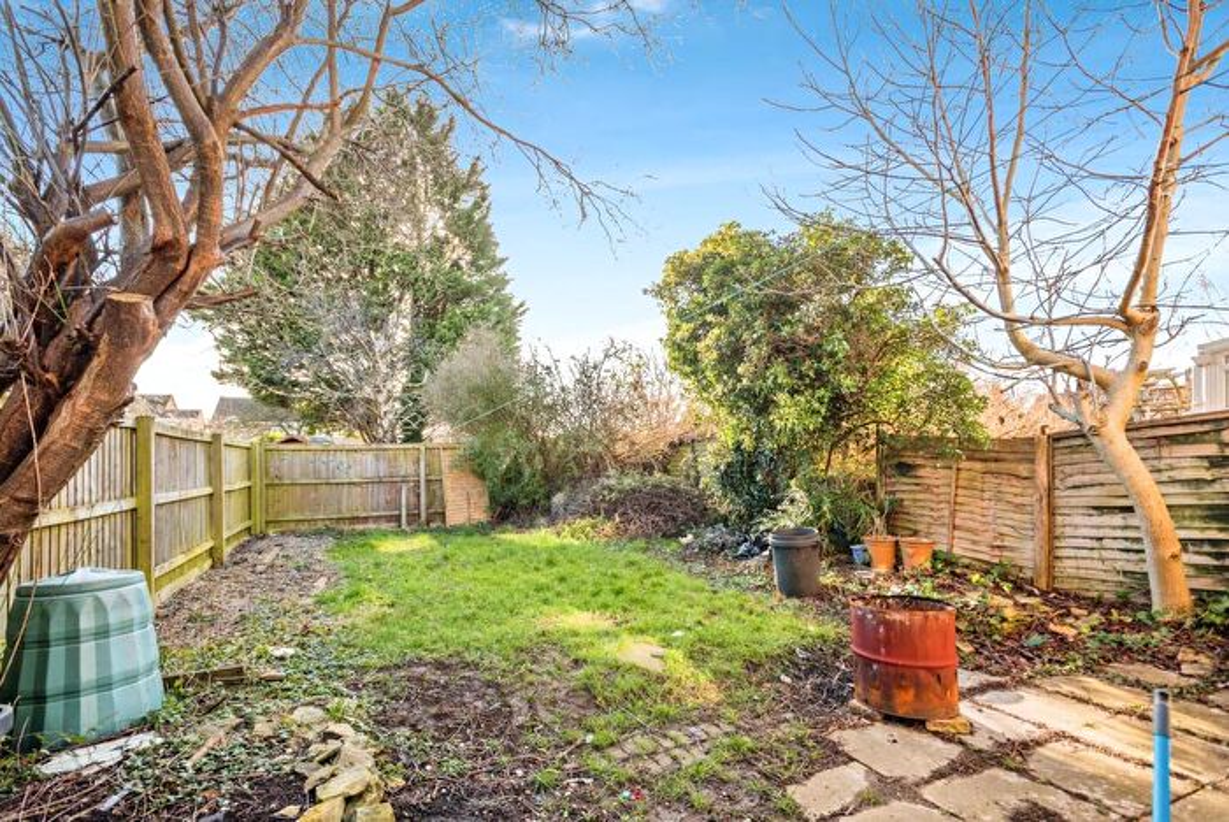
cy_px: 411
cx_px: 614
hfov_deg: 93.2
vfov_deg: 70.5
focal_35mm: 17
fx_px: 581
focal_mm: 17
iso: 200
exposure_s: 1/100
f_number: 7.1
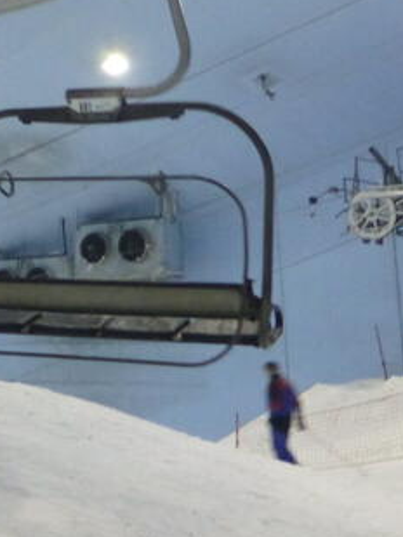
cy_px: 77
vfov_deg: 23.9
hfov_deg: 17.1
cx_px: -155
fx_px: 1241
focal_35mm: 80
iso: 400
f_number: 3.3
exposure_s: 1/13
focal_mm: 4.3
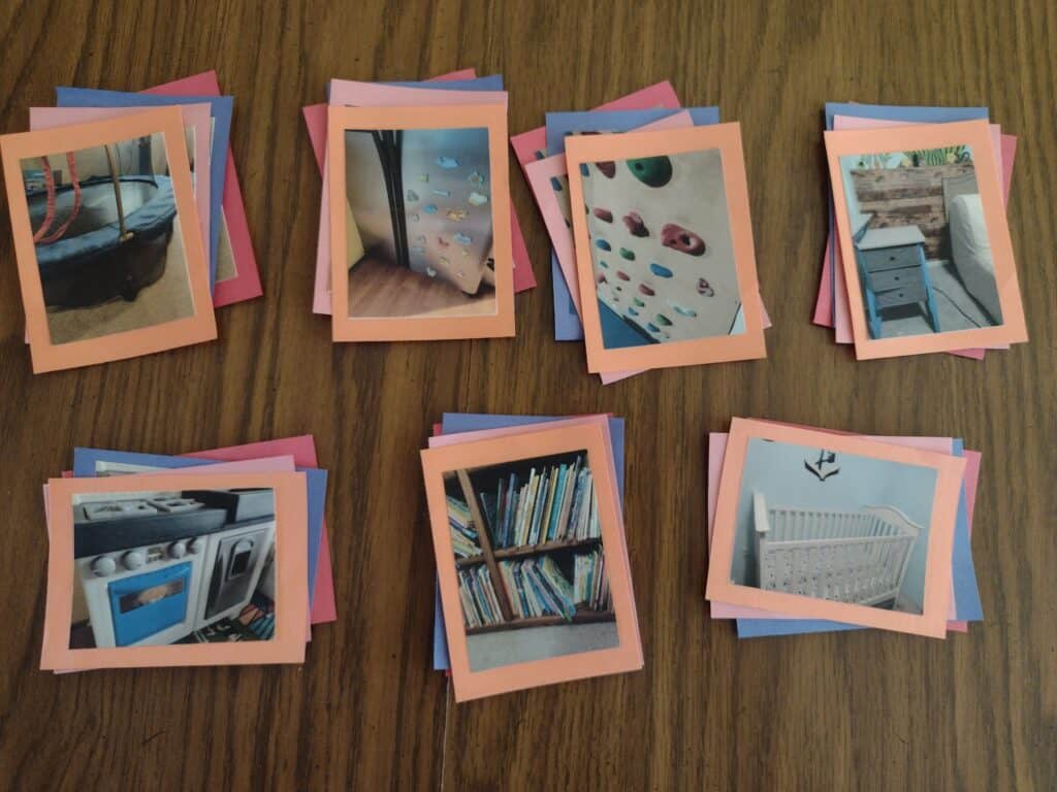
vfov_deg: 51.4
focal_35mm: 27
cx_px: 528
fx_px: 824
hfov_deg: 65.3
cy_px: 396
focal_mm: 4.71
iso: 634
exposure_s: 1/40
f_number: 1.7
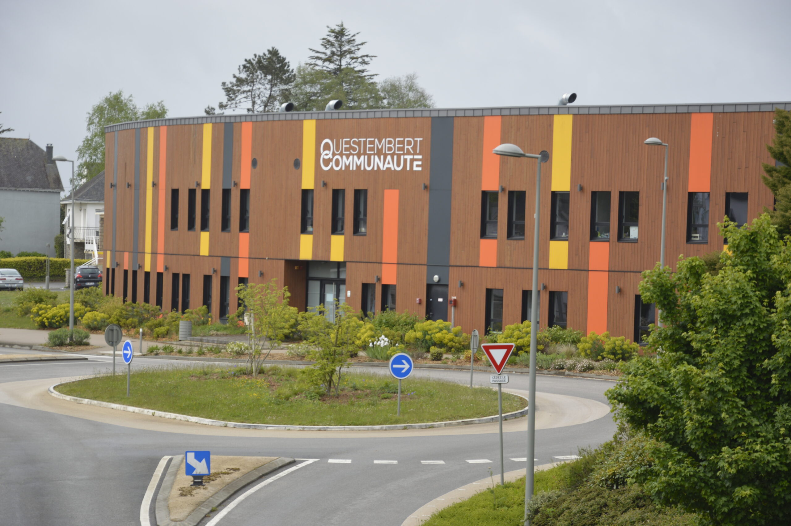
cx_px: 396
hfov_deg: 17.1
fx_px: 2634
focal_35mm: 120
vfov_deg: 11.4
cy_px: 263
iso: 100
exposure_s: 1/160
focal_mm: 80
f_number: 6.3
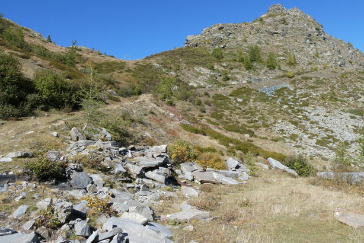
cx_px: 188
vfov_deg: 49.5
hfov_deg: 69.3
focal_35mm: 26
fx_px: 263
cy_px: 110
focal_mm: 4.3
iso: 80
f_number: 5.6
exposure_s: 1/250
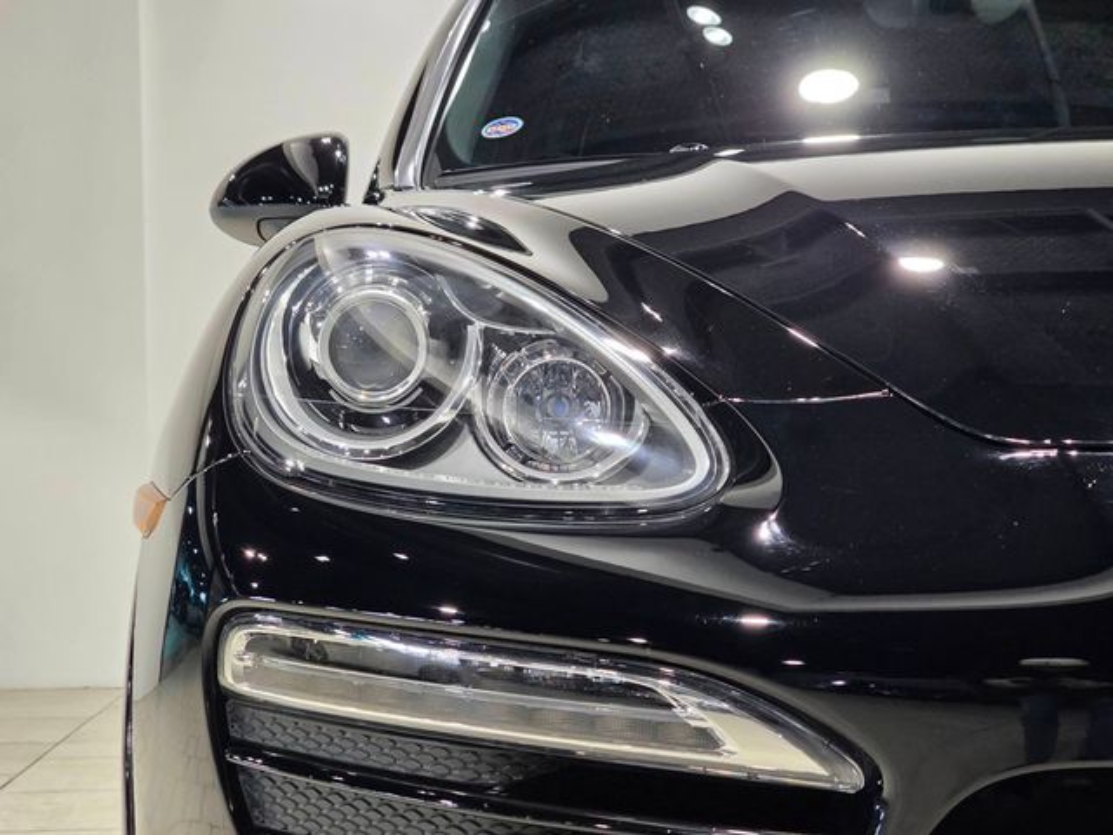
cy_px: 418
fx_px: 2219
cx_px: 556
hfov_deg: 28.2
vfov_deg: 21.3
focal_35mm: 69
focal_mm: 7.9
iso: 320
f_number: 2.4
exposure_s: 1/120
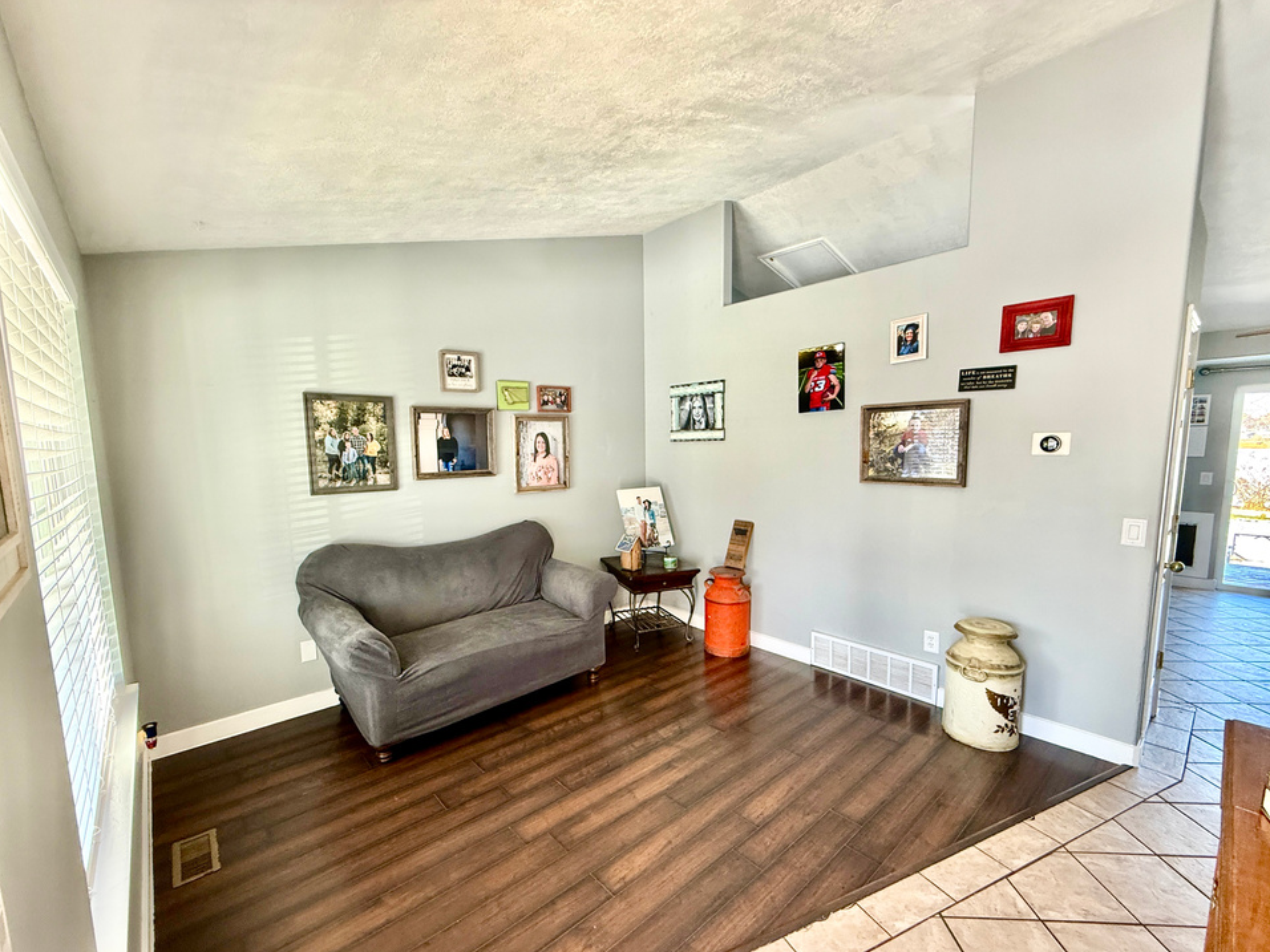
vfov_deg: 81.6
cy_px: 509
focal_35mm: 15
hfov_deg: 98.2
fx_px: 550
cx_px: 624
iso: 200
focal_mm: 2.22
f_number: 2.2
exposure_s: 1/120
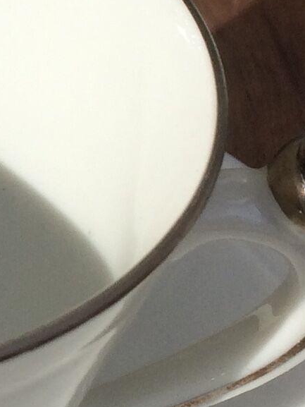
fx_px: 1926
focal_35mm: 164
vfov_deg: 12.0
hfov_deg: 8.7
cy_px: 185
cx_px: -234
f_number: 2.2
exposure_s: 1/2160
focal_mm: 4.15
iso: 32
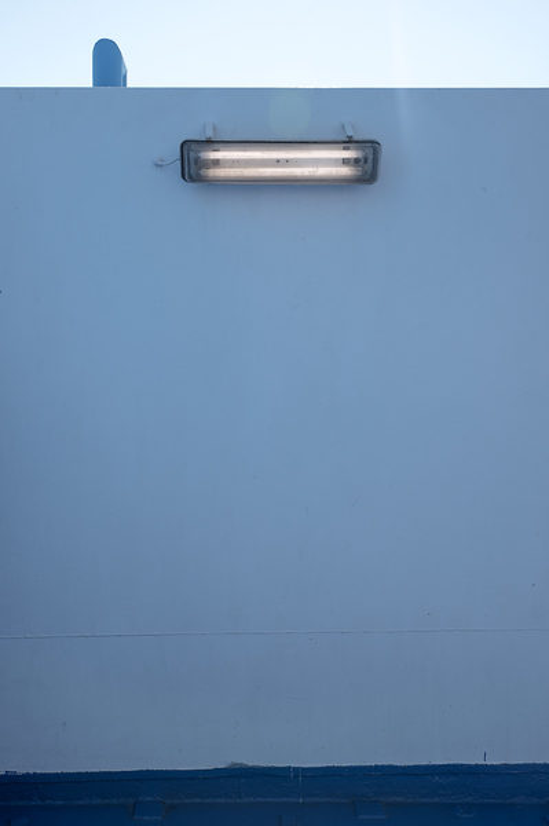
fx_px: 871
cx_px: 274
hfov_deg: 35.0
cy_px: 413
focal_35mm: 38
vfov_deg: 50.7
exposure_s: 1/640
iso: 200
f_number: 10
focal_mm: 38
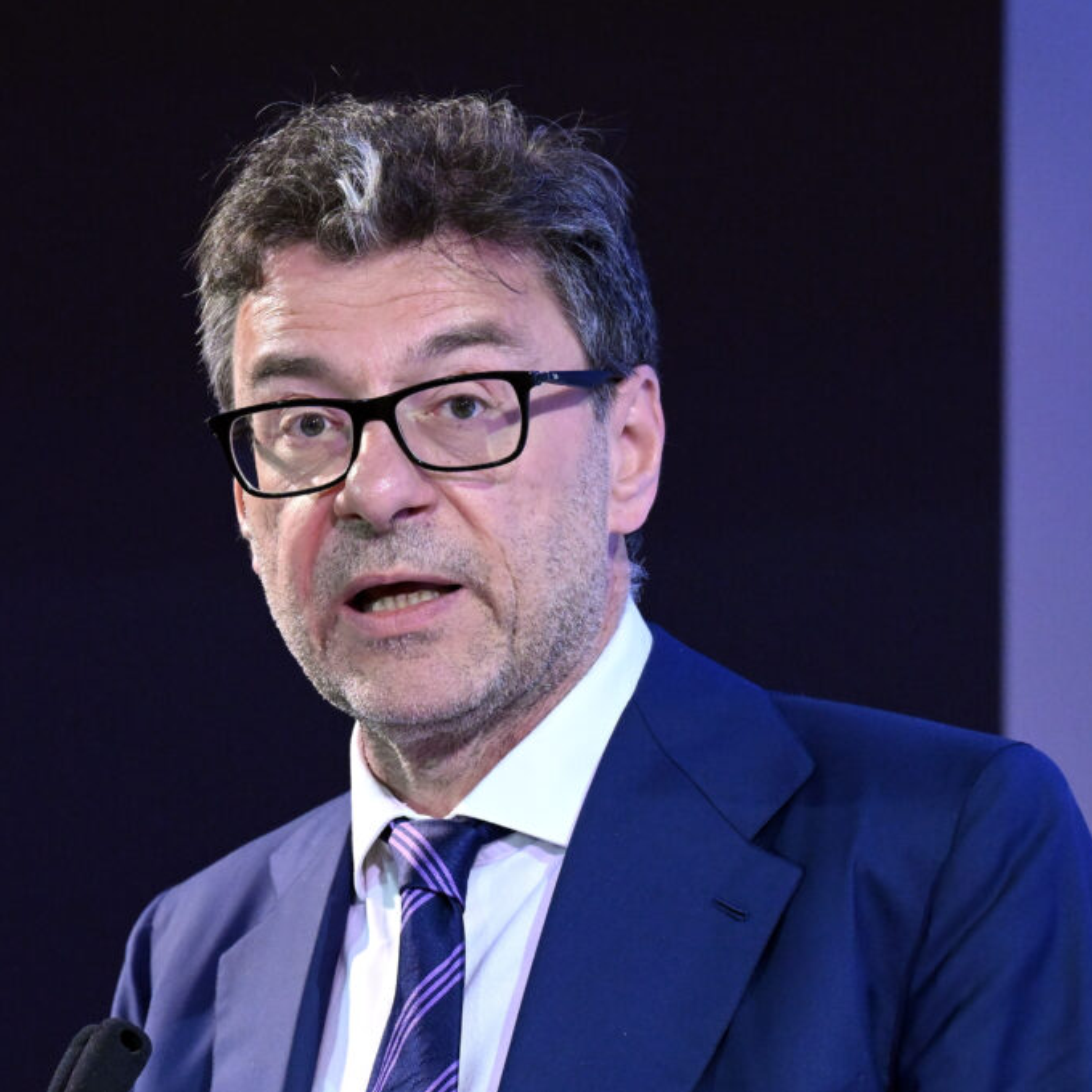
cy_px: 546
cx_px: 588
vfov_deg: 4.6
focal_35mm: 384
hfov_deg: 4.6
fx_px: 13705
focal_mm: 200
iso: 3200
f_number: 4.5
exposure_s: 1/250
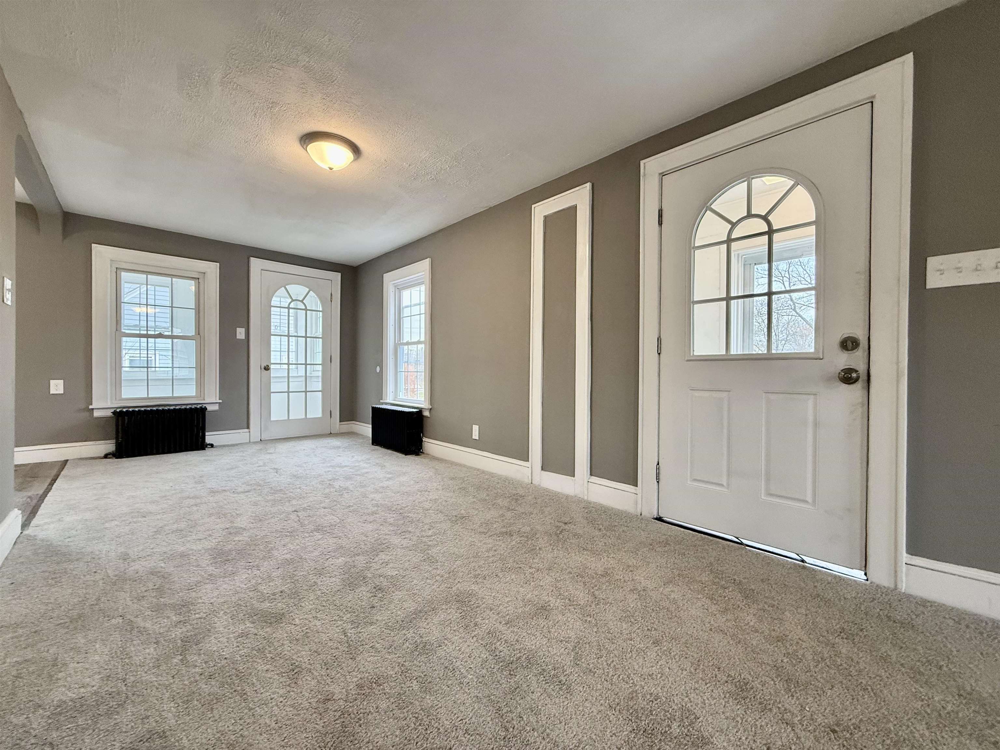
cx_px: 500
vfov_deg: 85.7
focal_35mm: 14
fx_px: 404
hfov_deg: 102.1
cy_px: 375
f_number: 2.2
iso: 200
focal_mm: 2.22
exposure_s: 1/120
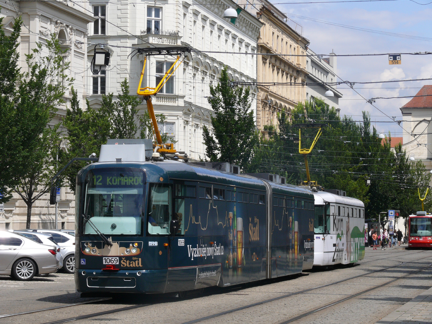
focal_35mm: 112
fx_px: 1398
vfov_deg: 13.2
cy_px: 162
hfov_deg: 17.6
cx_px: 216
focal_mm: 23.7
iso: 100
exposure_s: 1/500
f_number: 7.1
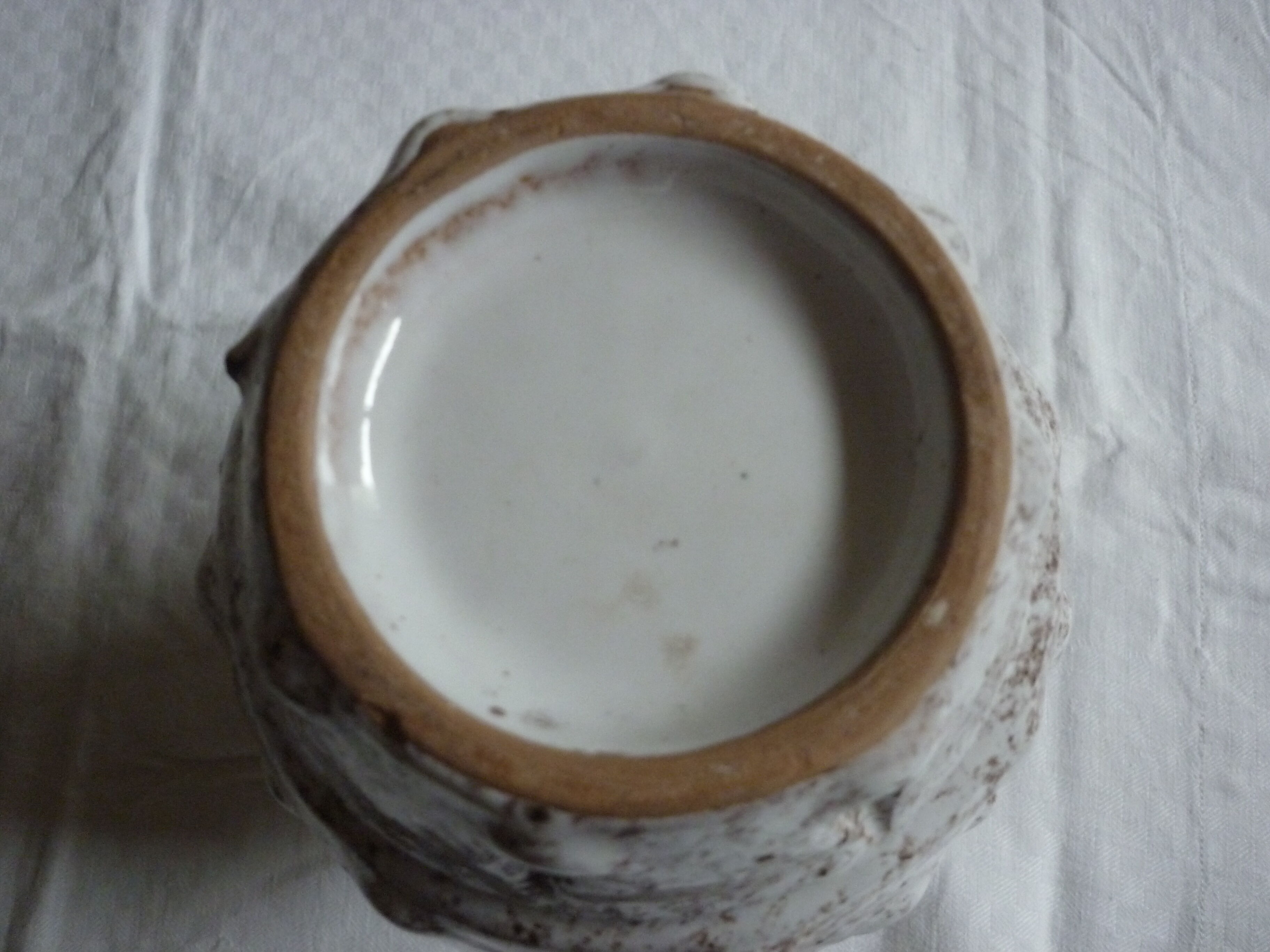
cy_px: 476
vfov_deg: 42.9
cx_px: 635
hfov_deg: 55.4
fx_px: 1211
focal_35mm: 33
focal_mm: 5.5
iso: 400
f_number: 2.8
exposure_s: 1/30
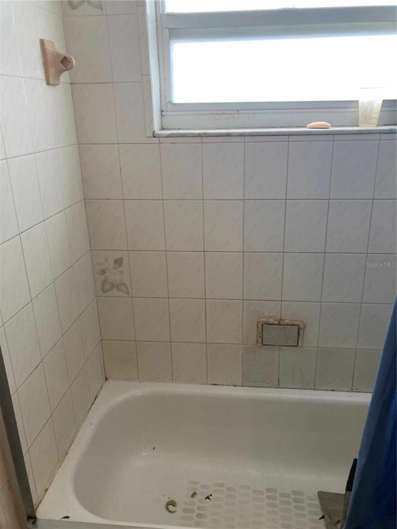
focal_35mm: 28
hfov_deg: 49.8
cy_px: 264
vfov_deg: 63.4
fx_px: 428
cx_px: 198
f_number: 1.8
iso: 50
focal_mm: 3.99
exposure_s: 1/120
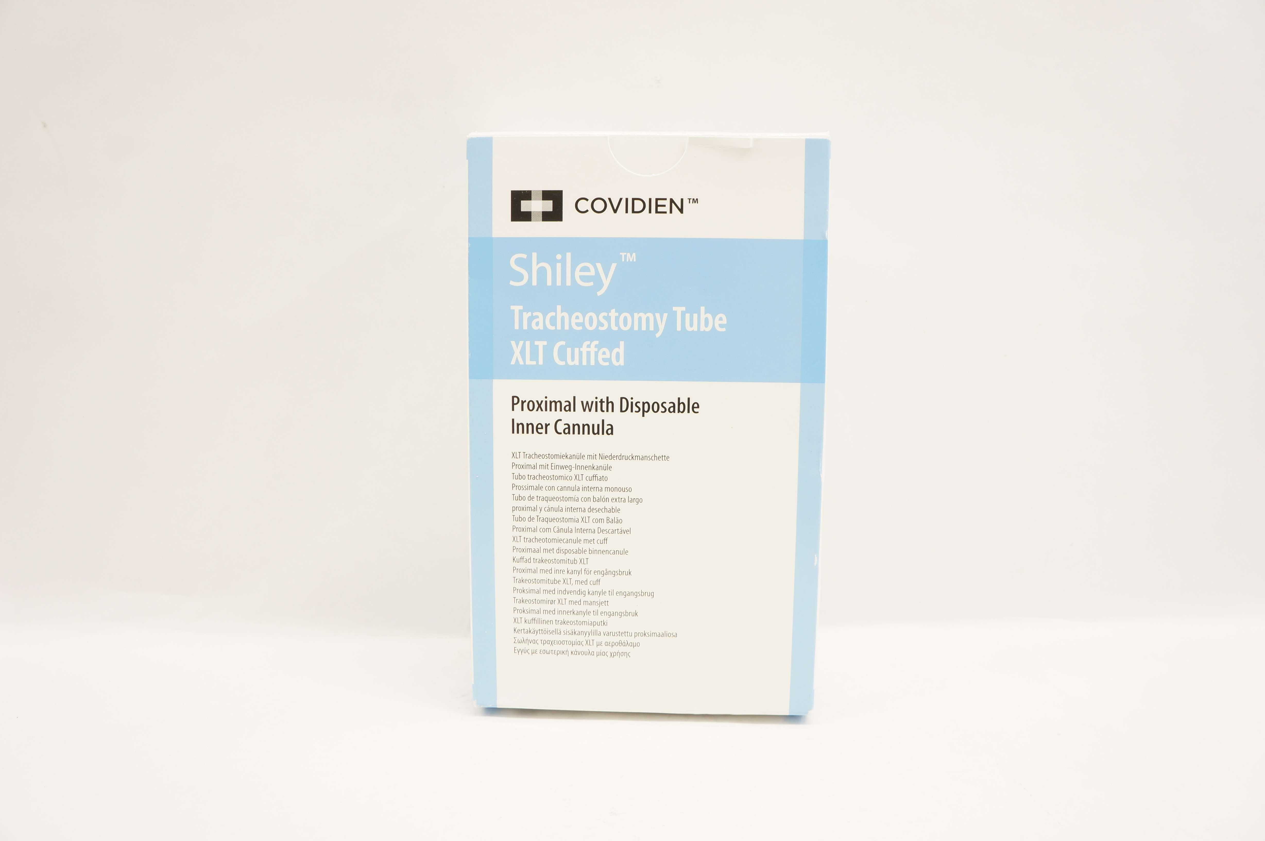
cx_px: 632
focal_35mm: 27
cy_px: 420
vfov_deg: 47.8
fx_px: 948
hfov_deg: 67.4
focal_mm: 18
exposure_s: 1/15
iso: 200
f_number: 8
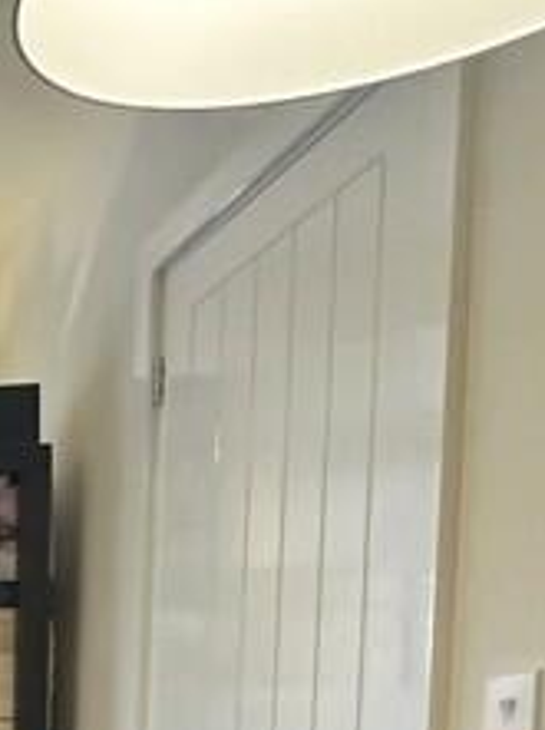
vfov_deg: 27.0
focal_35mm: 65
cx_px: -746
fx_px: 1368
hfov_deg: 14.7
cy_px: 832
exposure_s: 1/77
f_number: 2.2
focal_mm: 2.22
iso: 320
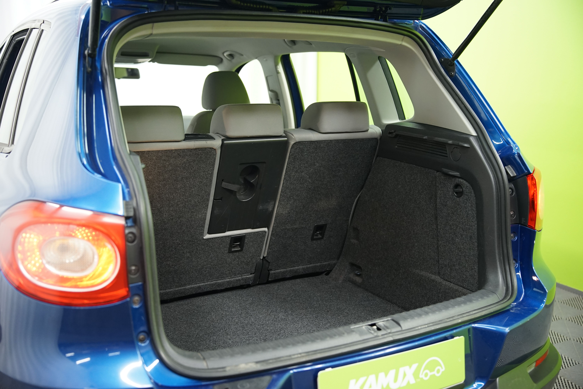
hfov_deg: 51.9
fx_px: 599
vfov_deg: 35.9
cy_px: 194
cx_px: 292
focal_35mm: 37
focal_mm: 37
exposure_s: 1/40
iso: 1250
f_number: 2.8
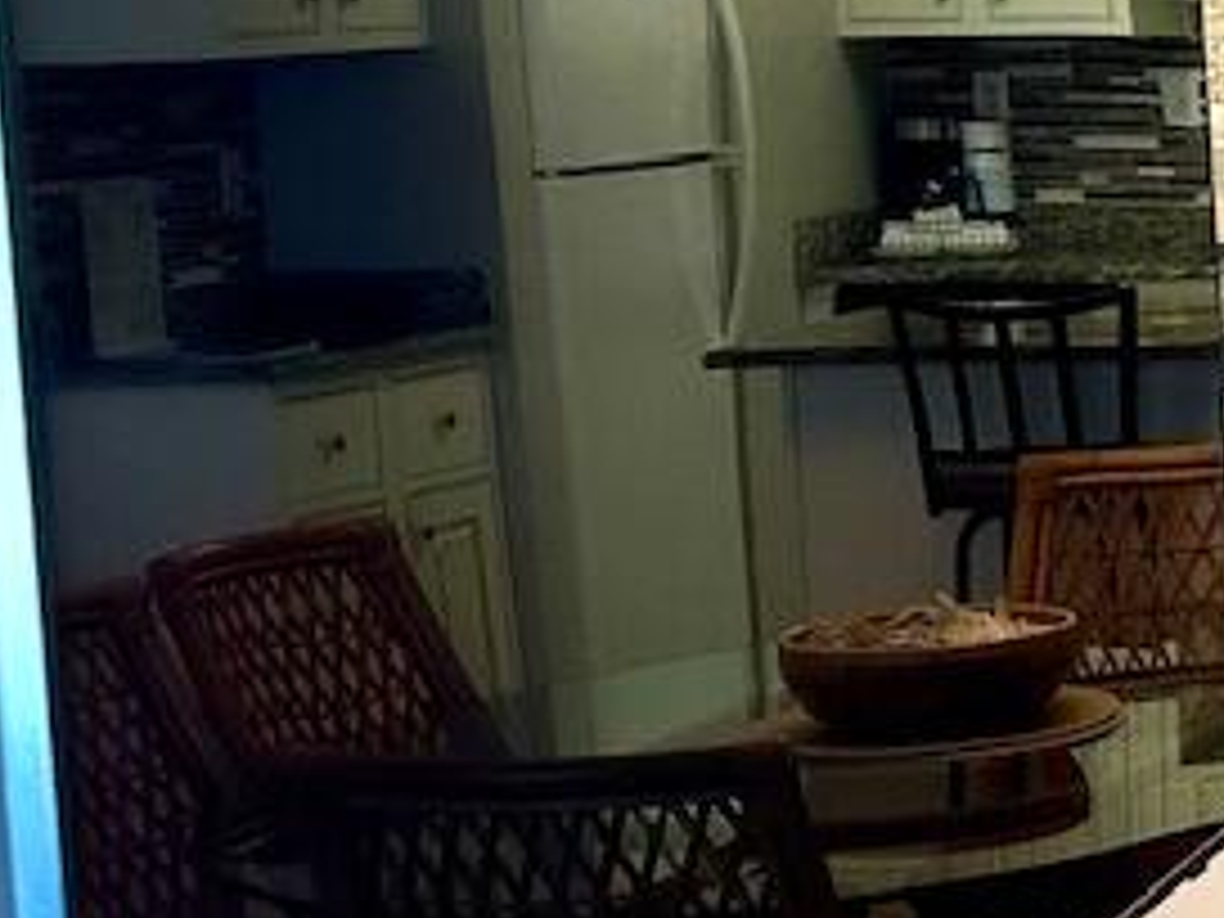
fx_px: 3996
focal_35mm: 113
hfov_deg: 14.3
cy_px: 324
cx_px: 2506
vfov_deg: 13.1
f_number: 1.78
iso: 160
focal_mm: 6.86
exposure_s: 1/120
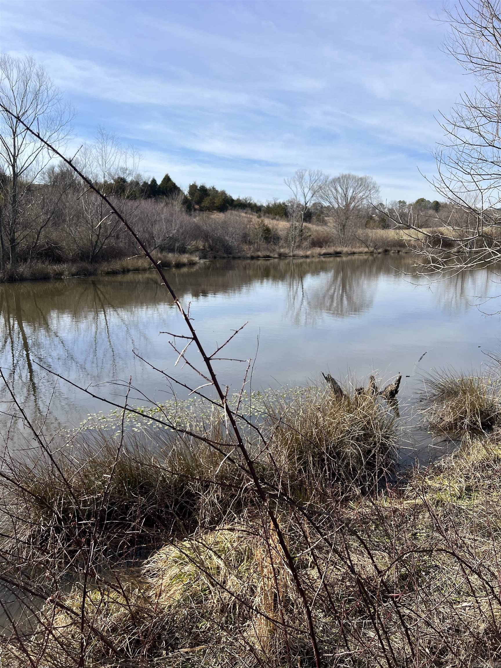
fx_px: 502
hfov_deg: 53.1
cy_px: 334
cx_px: 250
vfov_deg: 67.3
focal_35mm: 26
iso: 50
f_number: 1.5
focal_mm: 5.7
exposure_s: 1/3704
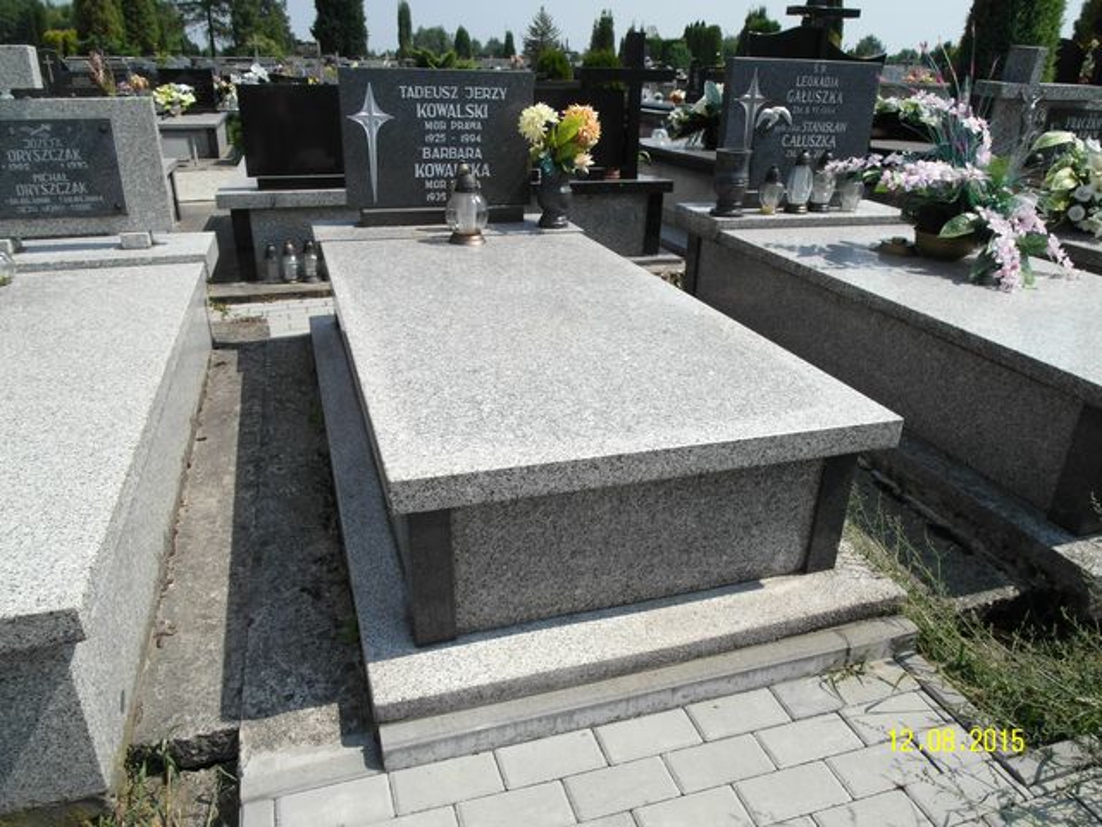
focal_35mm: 24
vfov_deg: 56.8
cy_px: 414
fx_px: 764
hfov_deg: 71.6
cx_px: 551
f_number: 4.4
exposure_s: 1/500
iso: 80
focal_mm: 5.2
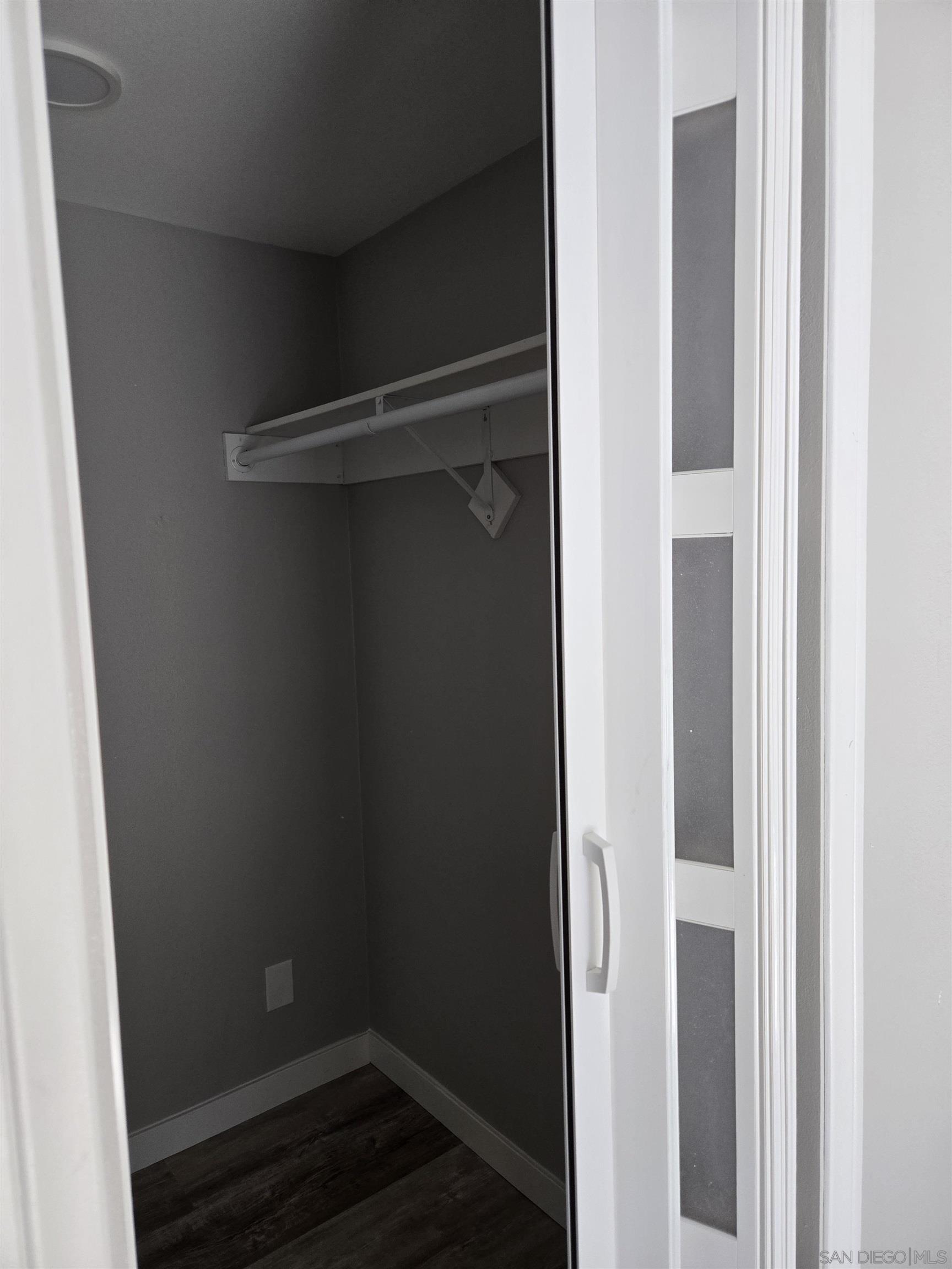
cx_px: 476
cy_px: 634
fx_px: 843
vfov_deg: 73.9
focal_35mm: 23
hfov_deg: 58.9
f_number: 1.8
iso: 200
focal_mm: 5.4
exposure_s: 1/180
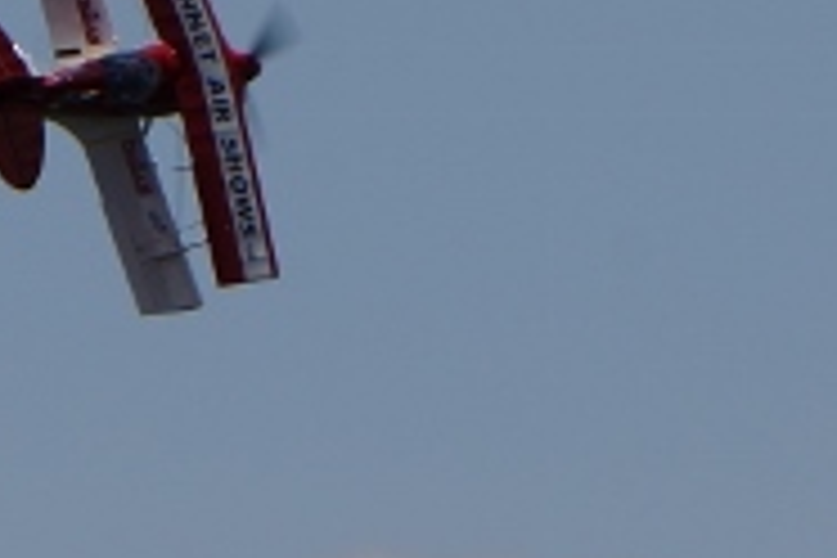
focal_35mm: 1210
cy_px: 14
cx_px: 518
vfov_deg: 1.1
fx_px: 28130
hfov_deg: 1.7
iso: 100
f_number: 13
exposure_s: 1/500
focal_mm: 188
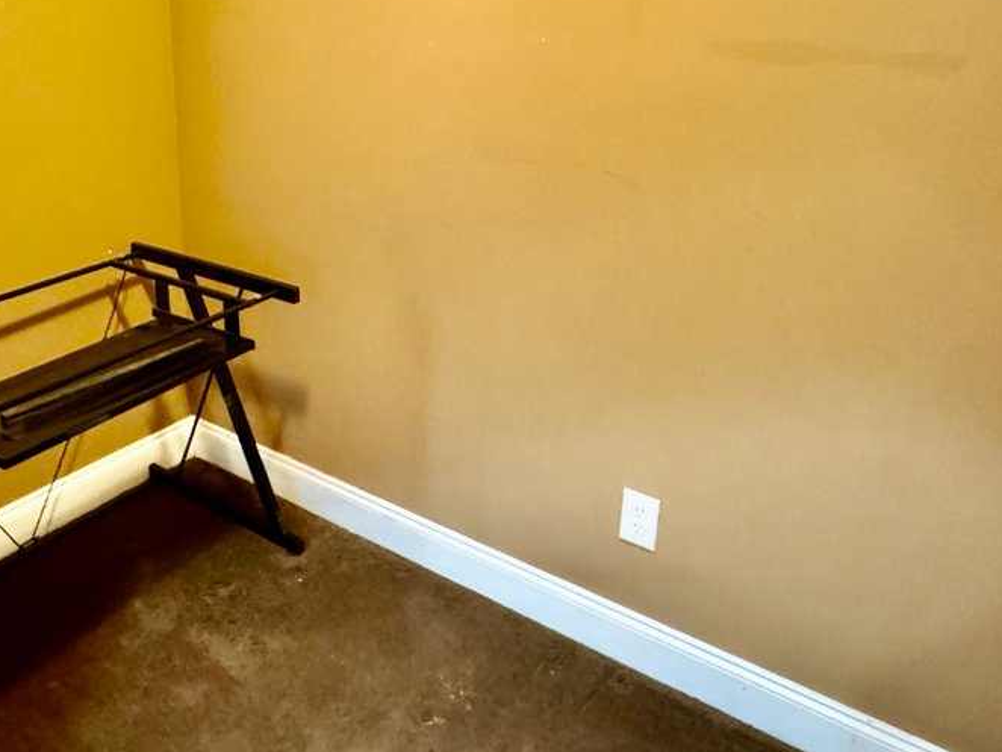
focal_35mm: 32
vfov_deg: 43.1
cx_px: 411
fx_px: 927
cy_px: 207
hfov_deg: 56.4
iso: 1600
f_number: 2.2
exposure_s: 1/40
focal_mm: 2.22
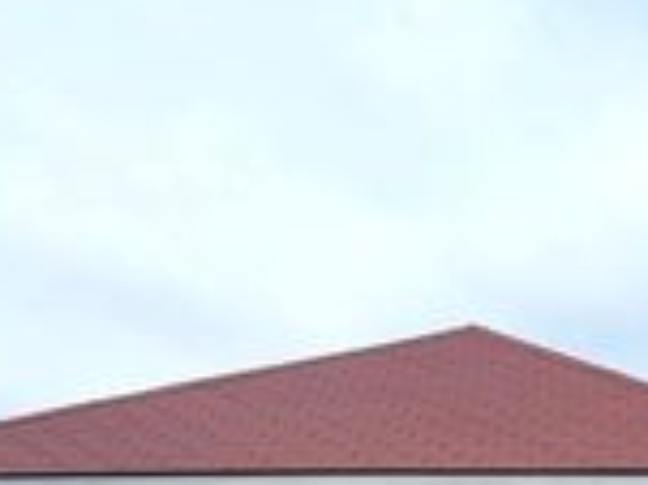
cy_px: 693
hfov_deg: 21.6
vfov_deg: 16.4
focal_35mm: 83
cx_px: 807
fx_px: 1552
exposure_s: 1/5917
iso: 32
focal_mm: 5.1
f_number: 1.6
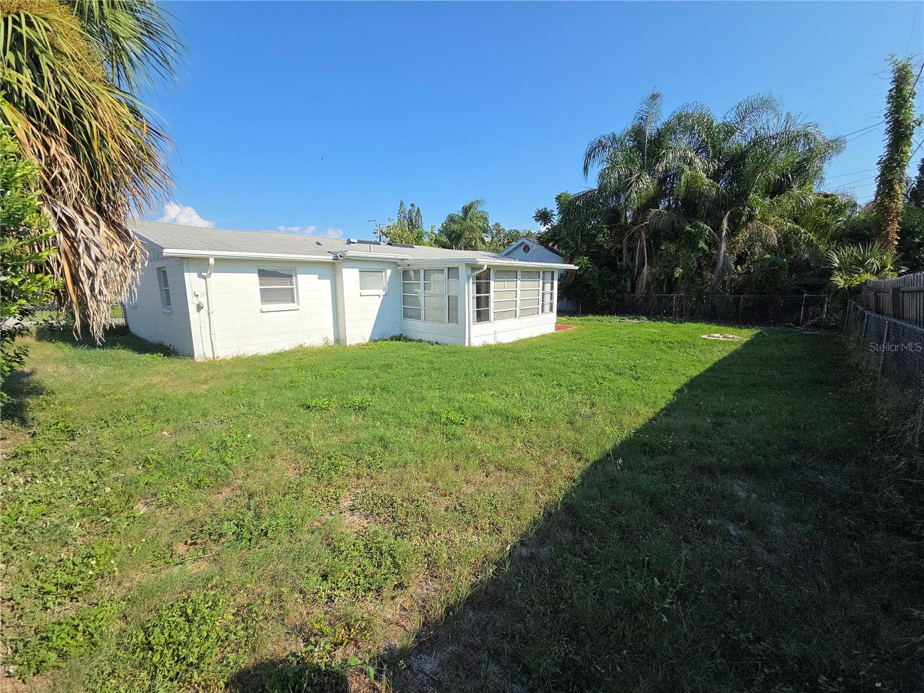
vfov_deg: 89.9
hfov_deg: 106.2
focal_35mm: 13
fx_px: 347
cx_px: 462
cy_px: 346
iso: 50
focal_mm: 2.2
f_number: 2.2
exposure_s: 1/2169
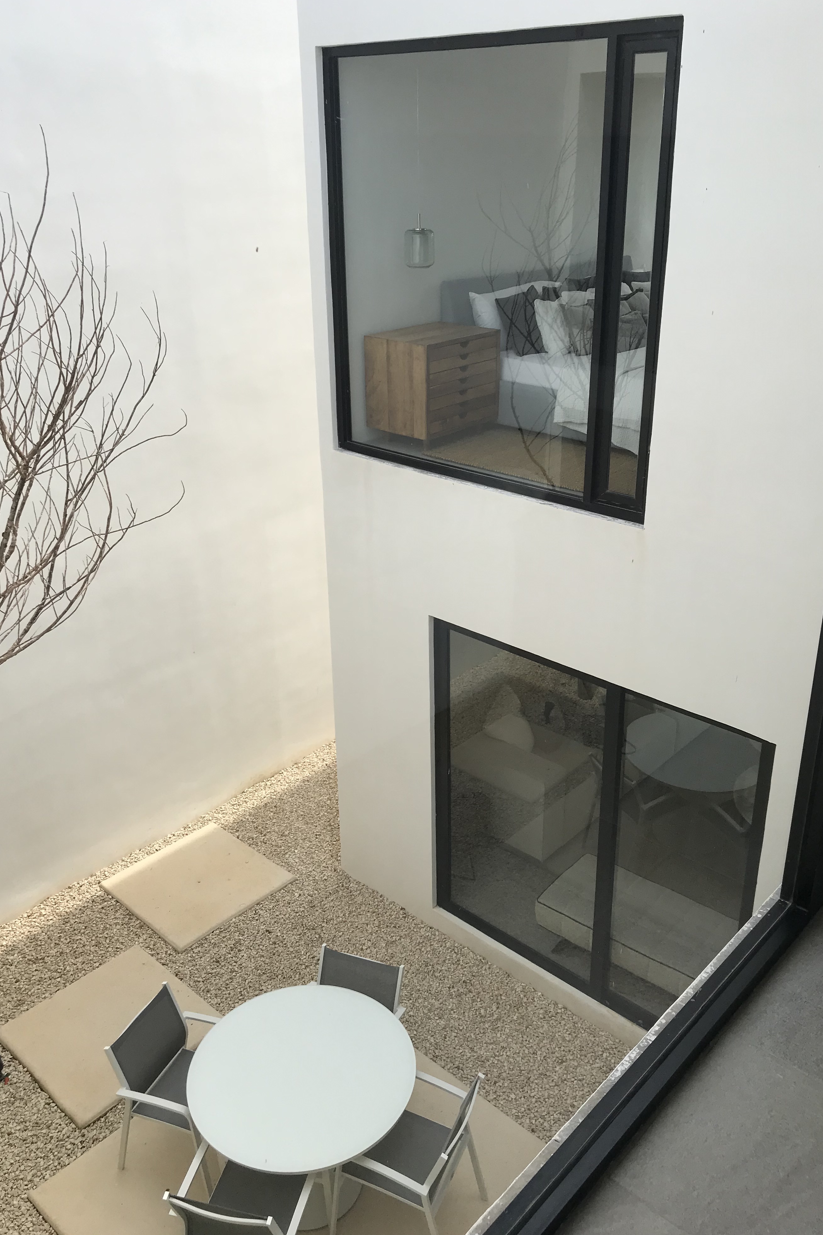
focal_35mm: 30
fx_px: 1029
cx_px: 431
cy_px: 602
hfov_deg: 43.6
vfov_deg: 61.9
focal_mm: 3.99
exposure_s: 1/1597
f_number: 1.8
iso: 20
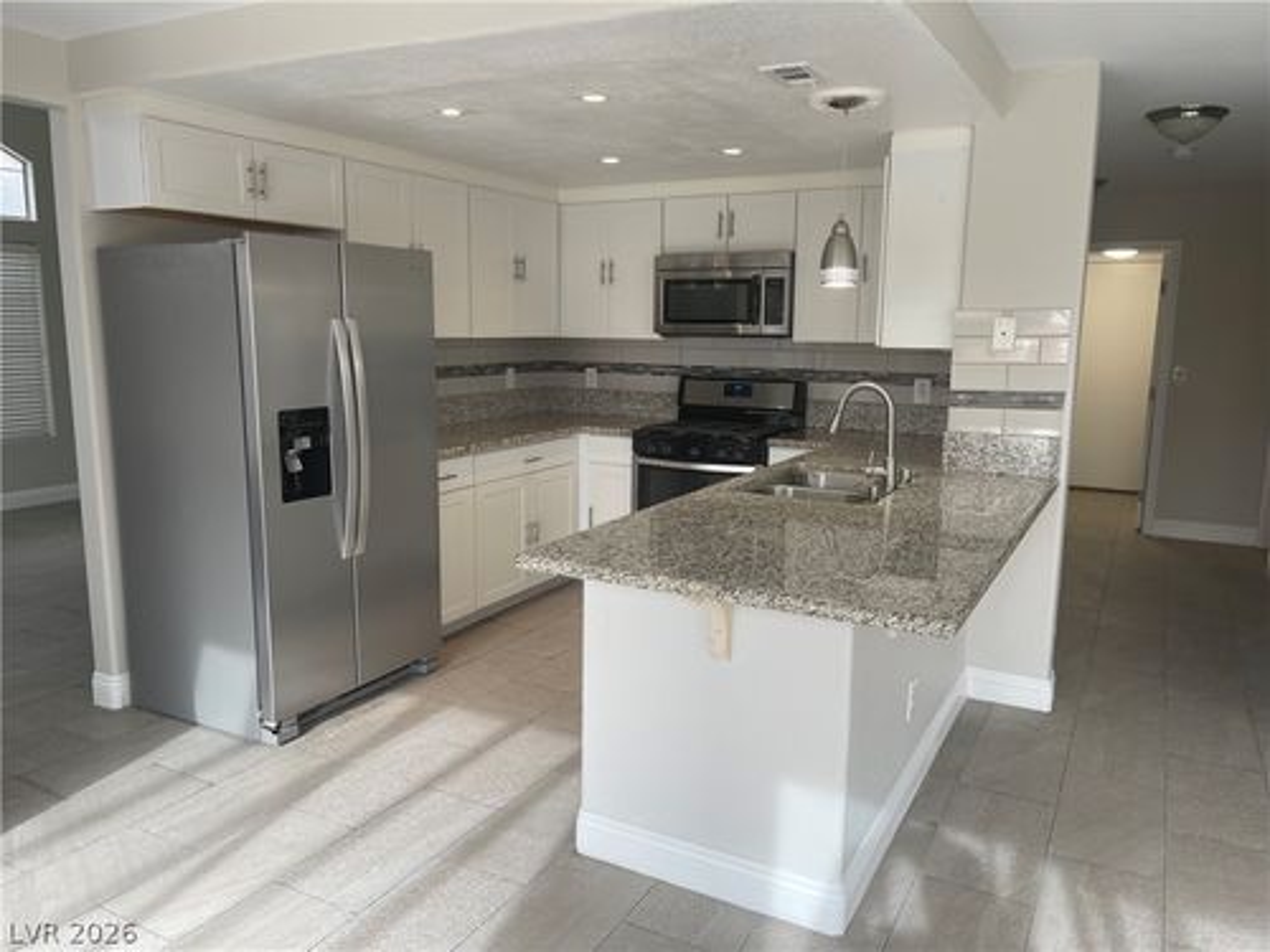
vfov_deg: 53.1
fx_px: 954
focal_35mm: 26
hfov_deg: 67.3
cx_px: 635
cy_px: 476
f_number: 1.6
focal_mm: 5.1
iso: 40
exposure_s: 1/120
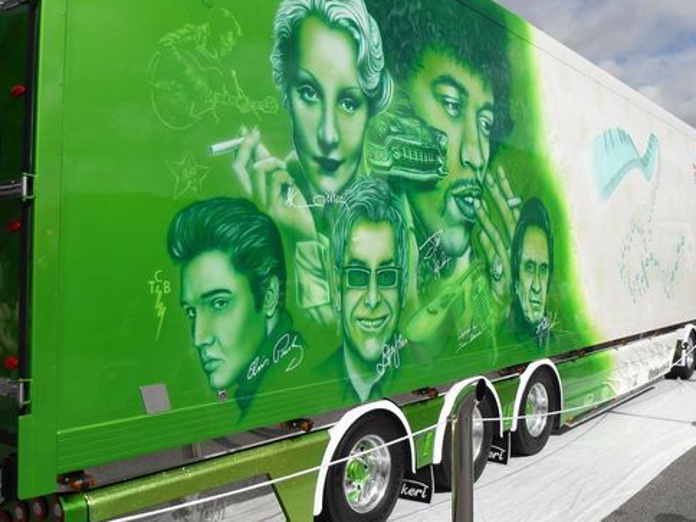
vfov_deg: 38.6
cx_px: 400
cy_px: 236
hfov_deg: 50.0
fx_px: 744
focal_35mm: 37
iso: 80
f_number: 7.1
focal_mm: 6
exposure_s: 1/350
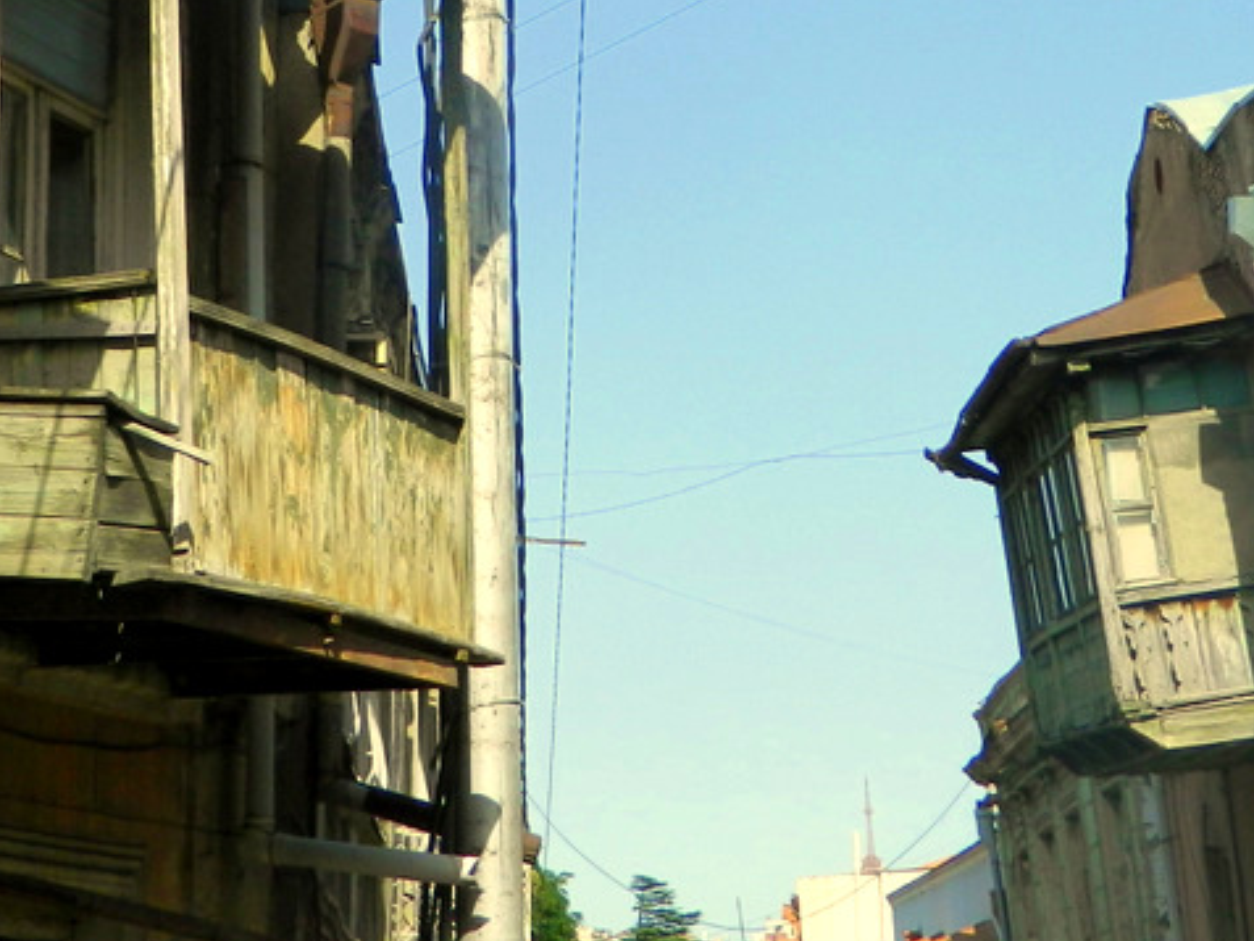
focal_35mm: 88
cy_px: -45
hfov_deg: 22.1
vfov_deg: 16.4
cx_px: 392
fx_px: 3189
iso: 80
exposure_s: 1/640
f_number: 3.3
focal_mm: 6.2
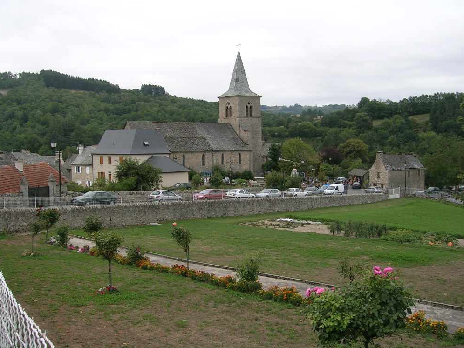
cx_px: 234
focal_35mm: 36
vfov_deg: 39.7
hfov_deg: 51.4
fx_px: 483
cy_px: 171
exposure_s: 1/217
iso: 50
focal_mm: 5.4
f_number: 4.8
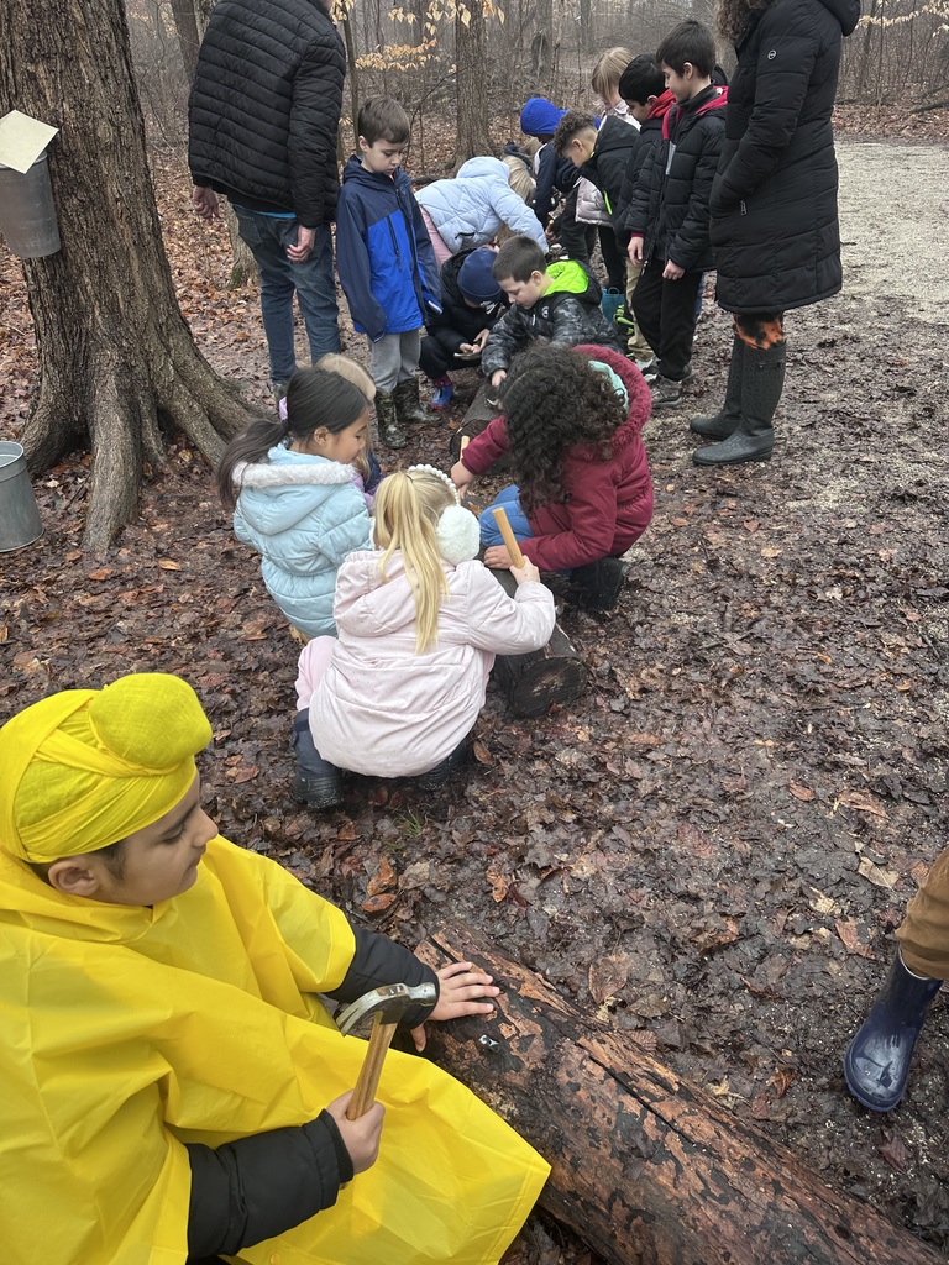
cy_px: 632
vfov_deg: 71.6
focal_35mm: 24
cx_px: 474
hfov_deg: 56.8
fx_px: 877
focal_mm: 6.86
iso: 64
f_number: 1.78
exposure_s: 1/195
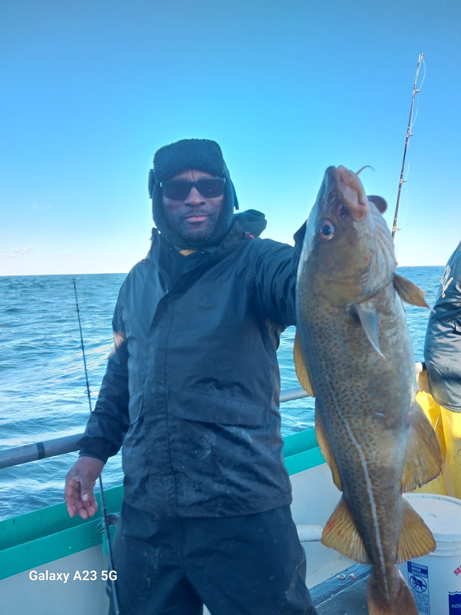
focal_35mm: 26
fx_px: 462
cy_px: 308
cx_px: 230
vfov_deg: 67.3
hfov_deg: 53.1
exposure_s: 1/120
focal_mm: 4
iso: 25
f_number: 1.8
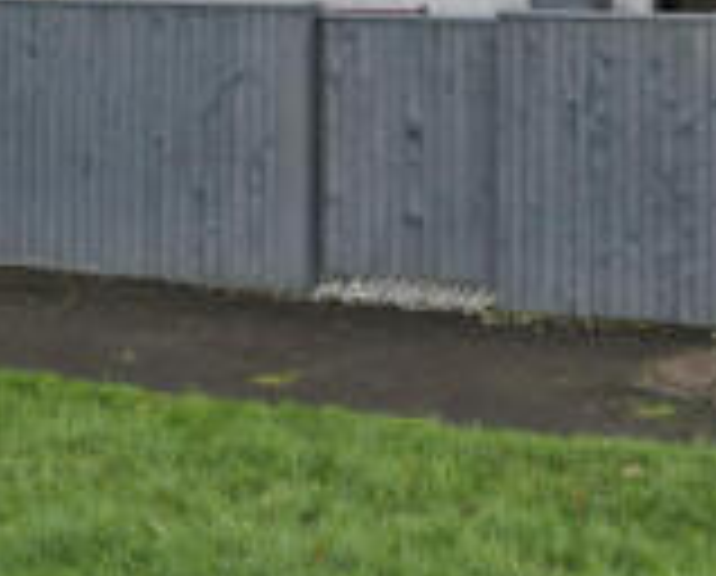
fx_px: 2868
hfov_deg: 14.2
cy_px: -326
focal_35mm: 135
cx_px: 565
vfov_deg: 11.0
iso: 320
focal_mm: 35
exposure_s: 1/50
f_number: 8
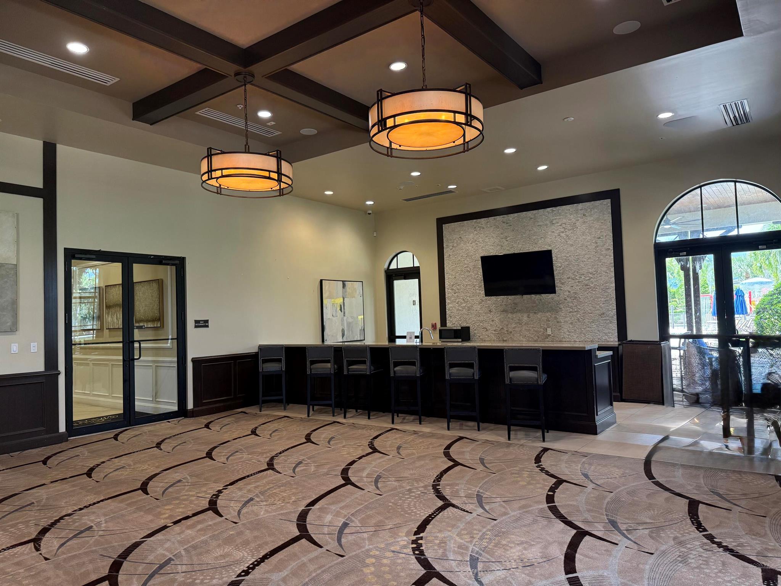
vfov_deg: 56.8
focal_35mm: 24
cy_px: 293
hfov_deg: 71.6
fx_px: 541
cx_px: 390
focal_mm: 6.76
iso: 320
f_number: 1.78
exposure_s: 1/120
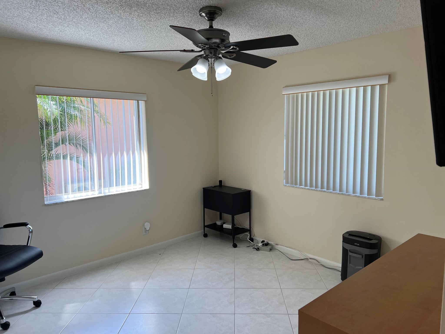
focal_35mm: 26
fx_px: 334
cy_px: 167
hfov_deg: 67.3
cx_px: 222
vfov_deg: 53.1
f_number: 1.5
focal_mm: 5.7
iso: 50
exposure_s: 1/302
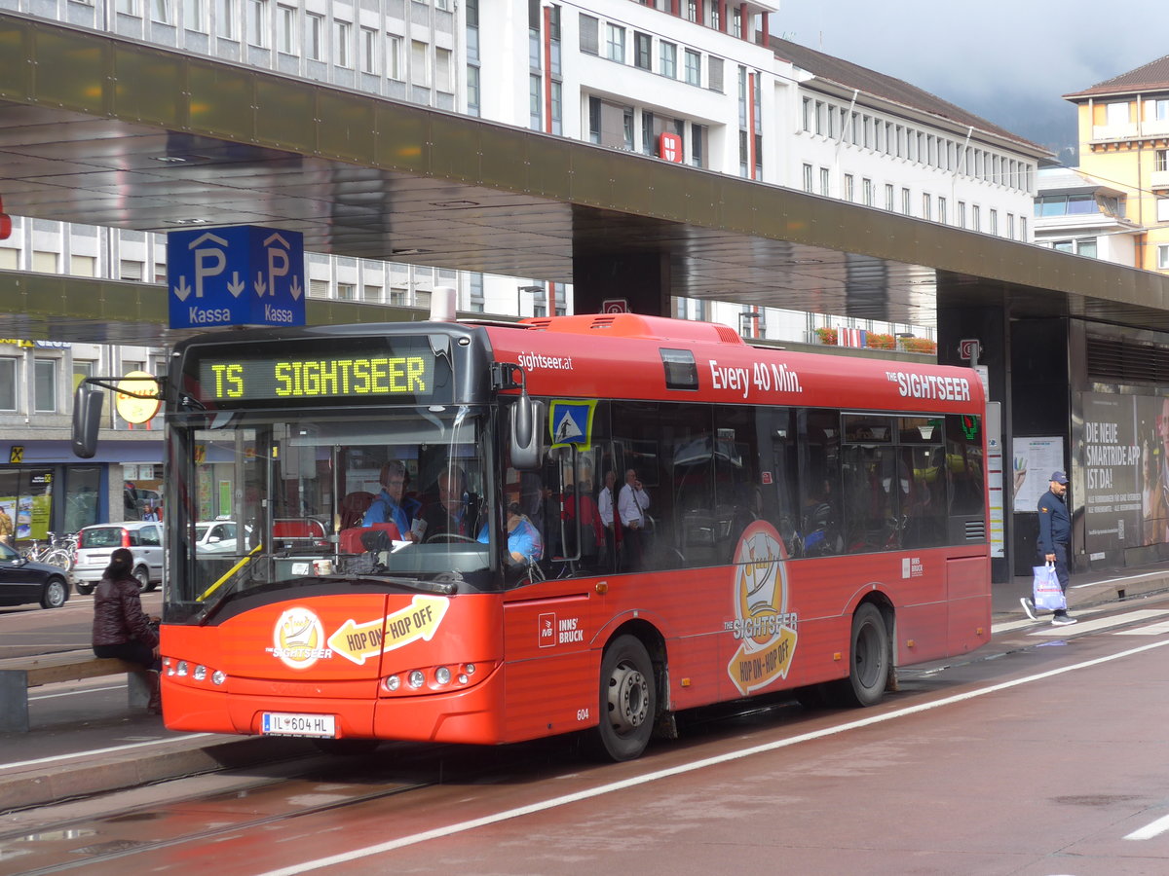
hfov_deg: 24.4
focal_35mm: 80
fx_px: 2702
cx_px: 584
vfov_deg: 18.4
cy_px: 438
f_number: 4.4
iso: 80
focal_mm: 16
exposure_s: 1/160
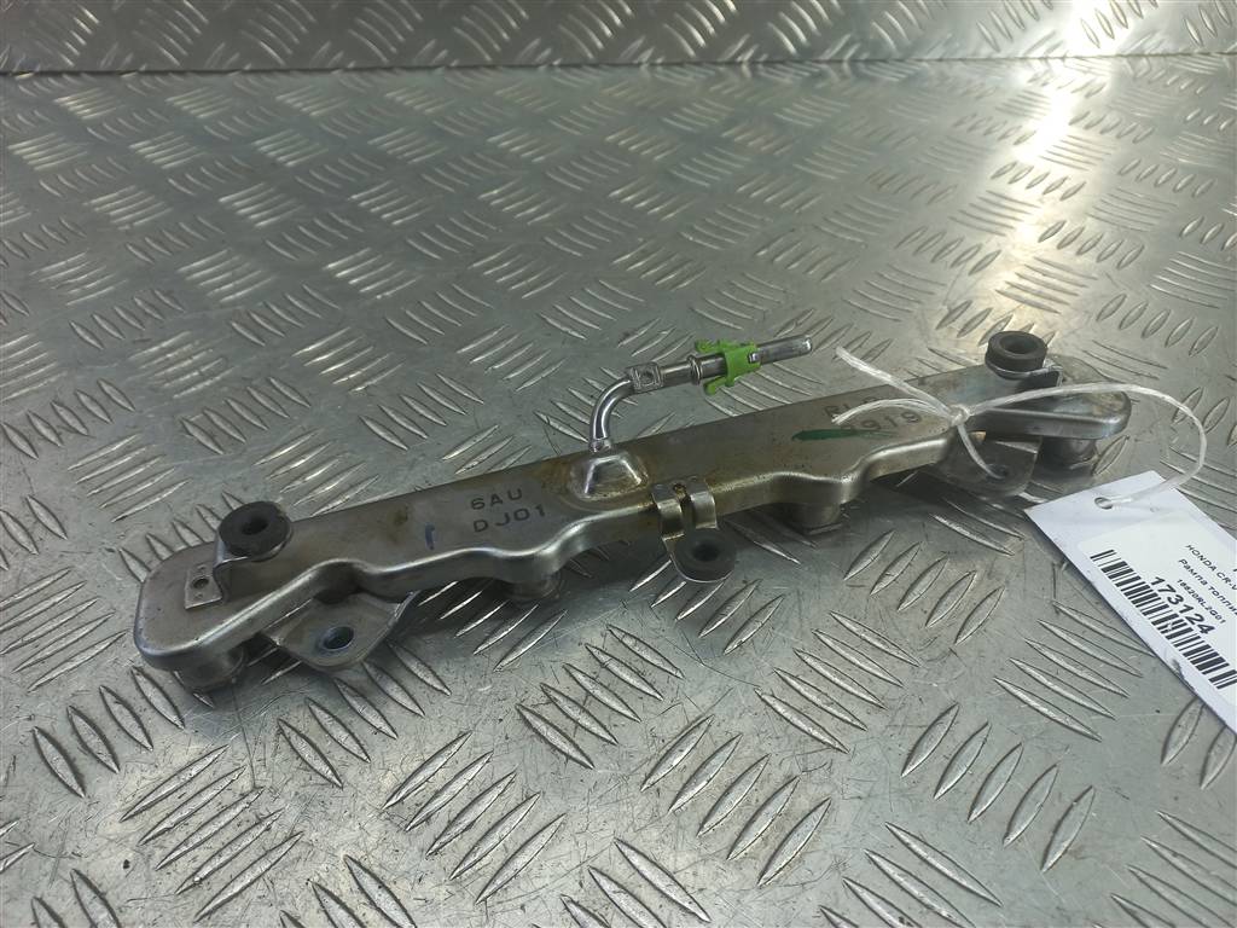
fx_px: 893
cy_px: 464
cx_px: 618
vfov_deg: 54.9
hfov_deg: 69.4
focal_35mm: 25
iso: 50
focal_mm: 4.6
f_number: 1.8
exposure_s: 1/50
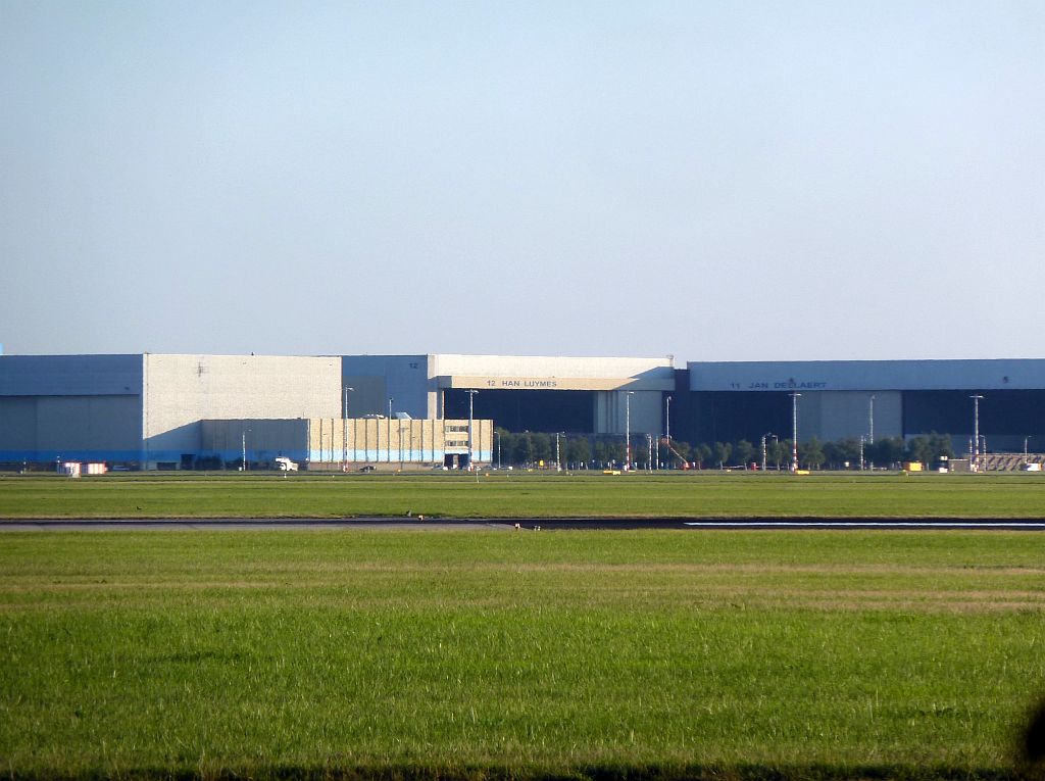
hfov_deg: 6.6
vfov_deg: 4.9
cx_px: 522
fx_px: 9044
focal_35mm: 300
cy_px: 390
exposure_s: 1/200
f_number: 4.9
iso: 80
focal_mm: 49.2
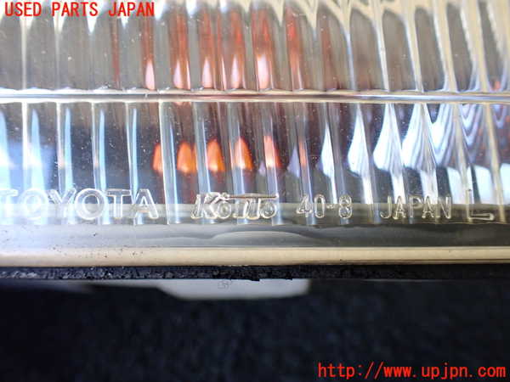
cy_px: 191
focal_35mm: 30
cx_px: 255
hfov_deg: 60.0
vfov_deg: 46.8
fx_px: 442
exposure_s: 1/125
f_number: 2.3
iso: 500
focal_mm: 5.4
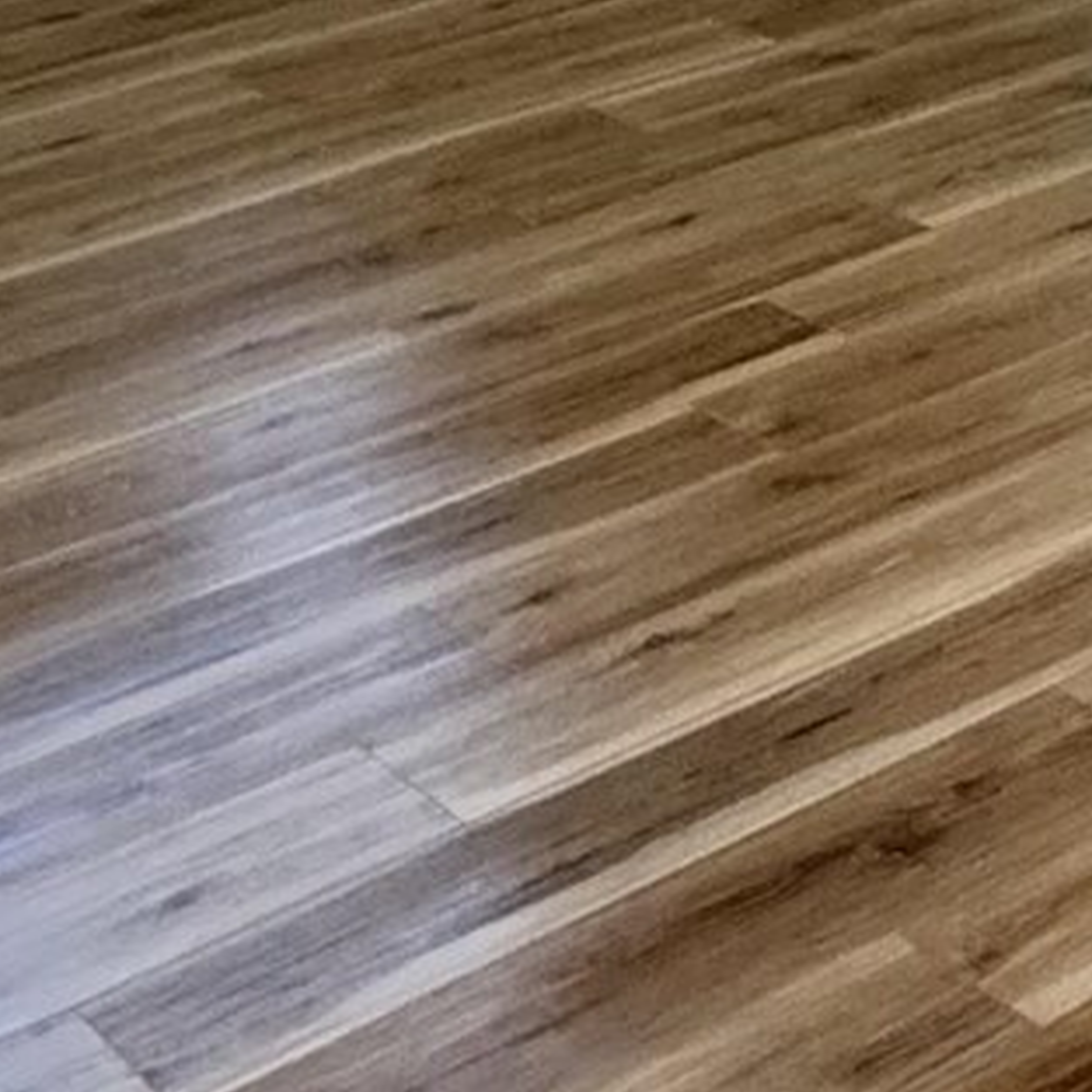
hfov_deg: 18.7
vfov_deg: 17.5
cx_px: 991
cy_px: -464
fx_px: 3248
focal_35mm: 91
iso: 500
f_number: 2.2
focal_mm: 2.22
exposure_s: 1/60
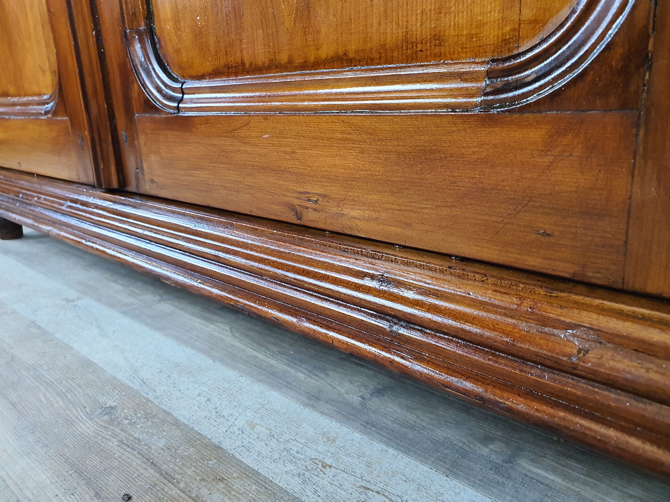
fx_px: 503
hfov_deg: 67.3
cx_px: 335
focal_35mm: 26
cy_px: 251
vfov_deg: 53.1
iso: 500
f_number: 2.4
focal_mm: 4.3
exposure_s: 1/50
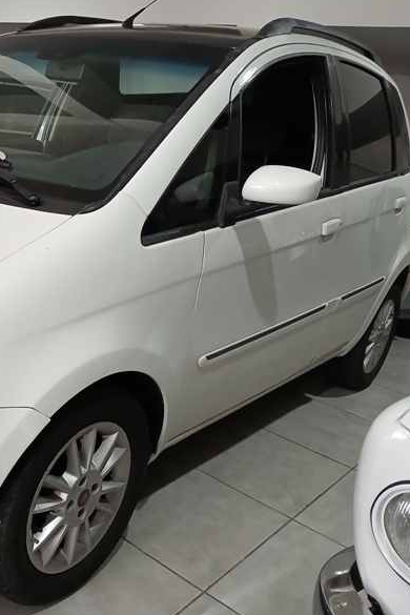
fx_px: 632
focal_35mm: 37
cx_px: 18
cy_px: 304
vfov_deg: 51.9
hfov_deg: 33.4
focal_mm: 3.98
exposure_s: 1/60
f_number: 1.8
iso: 250
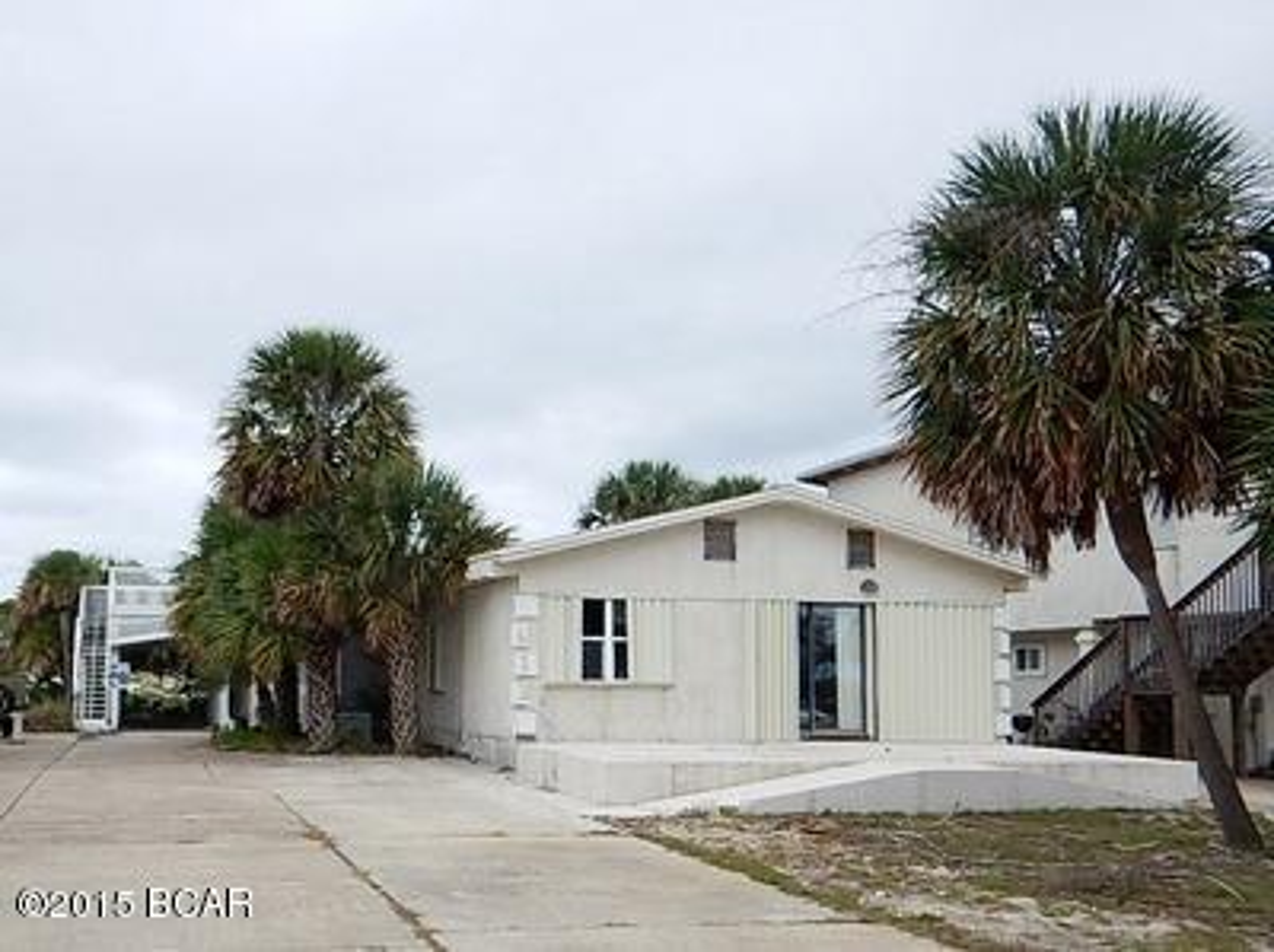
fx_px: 882
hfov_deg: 71.7
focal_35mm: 24
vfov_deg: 56.7
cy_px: 476
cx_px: 637
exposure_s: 1/1000
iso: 125
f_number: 2.8
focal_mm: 4.3
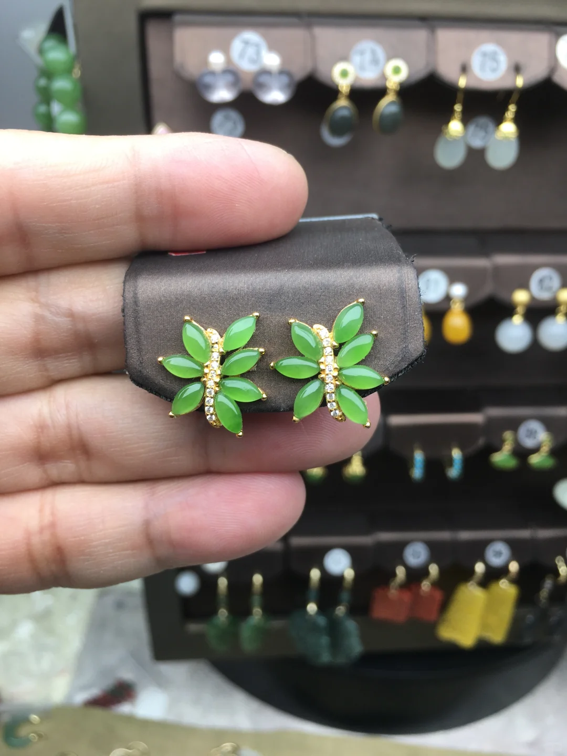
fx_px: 633
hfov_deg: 48.2
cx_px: 284
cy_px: 378
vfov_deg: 61.7
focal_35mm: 29
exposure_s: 1/105
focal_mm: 4.15
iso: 25
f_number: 2.2
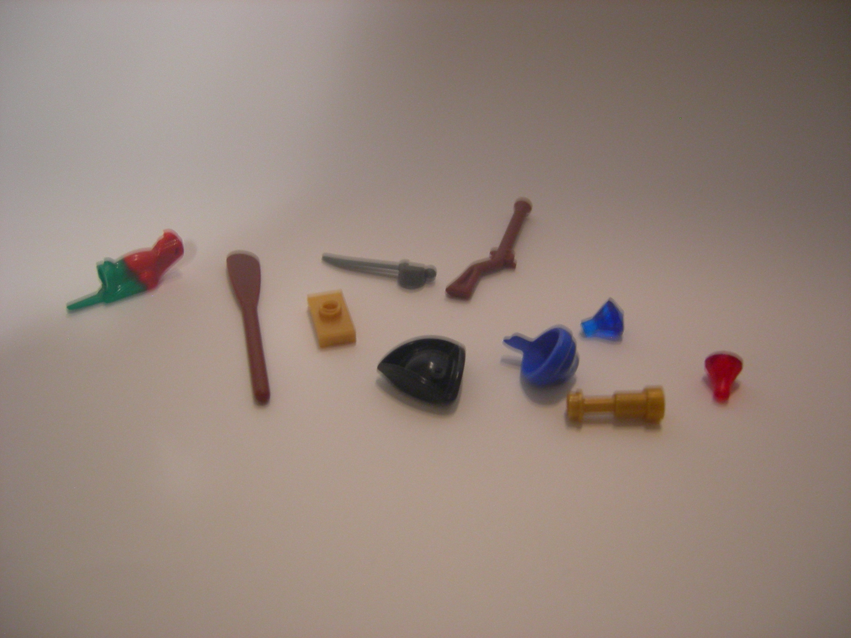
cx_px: 426
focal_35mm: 36
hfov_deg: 51.4
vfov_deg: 39.7
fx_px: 885
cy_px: 319
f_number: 2.7
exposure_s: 1/3.1
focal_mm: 7.5
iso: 200
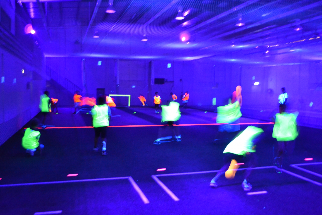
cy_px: 108
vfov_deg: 40.0
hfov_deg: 57.2
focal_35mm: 33
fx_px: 295
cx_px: 161
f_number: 4
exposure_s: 1/2.5
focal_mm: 22
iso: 3200
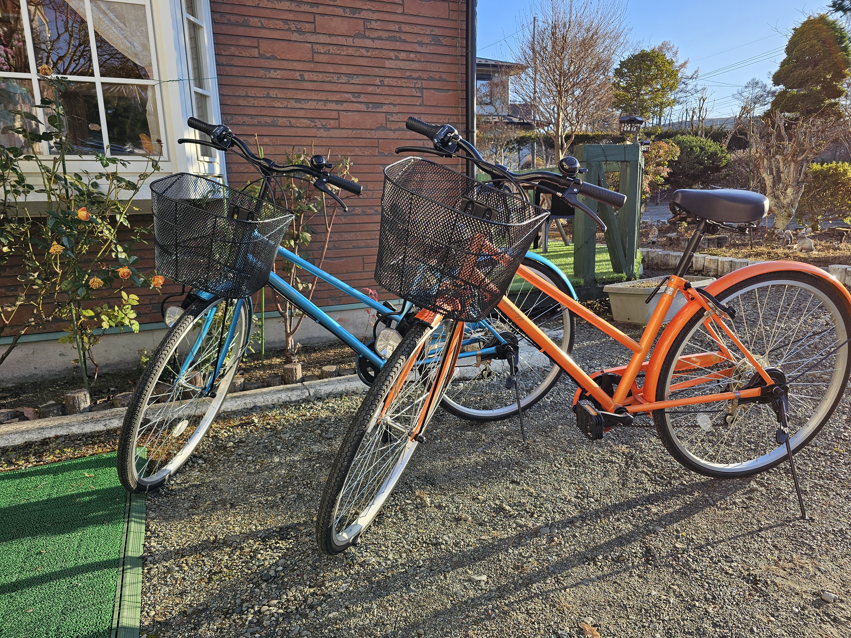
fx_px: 565
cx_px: 426
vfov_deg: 58.9
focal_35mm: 23
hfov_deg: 73.9
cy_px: 319
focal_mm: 6.3
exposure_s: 1/228
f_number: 1.7
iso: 20
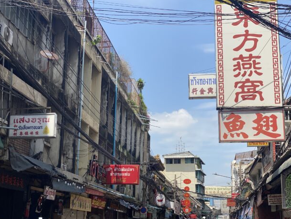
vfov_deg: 24.8
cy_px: 117
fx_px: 496
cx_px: 161
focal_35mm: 59
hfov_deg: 32.6
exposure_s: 1/1332
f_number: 2
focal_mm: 6
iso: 20
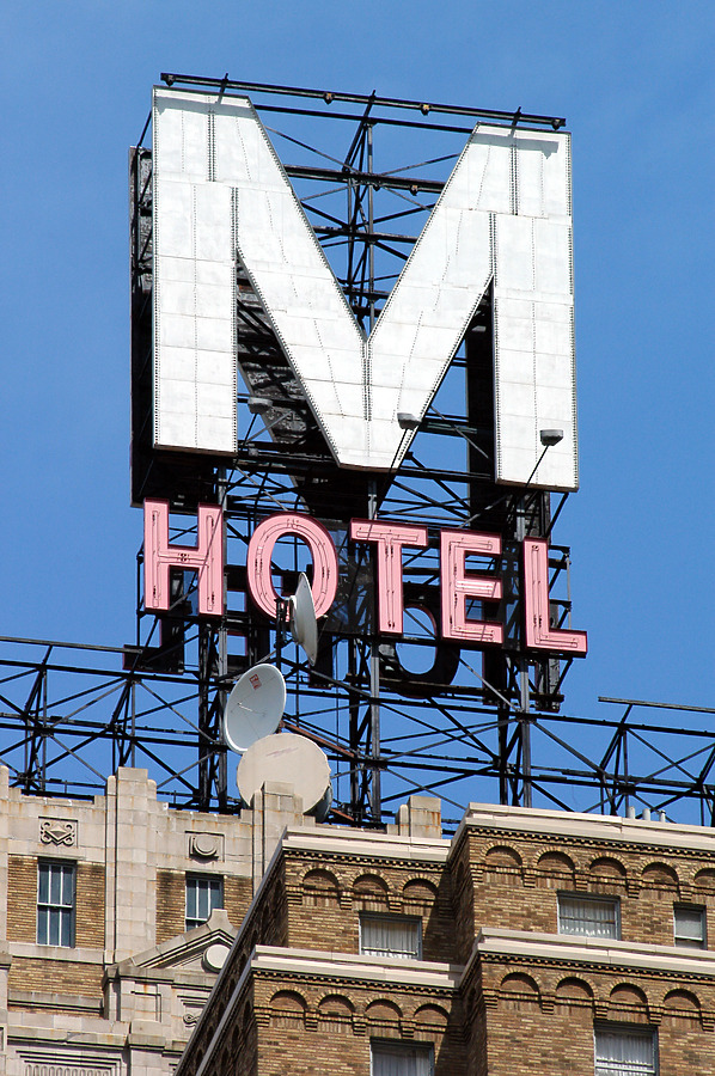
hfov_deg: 4.6
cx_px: 358
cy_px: 538
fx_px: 8958
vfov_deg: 6.9
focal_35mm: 300
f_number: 8
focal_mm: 200
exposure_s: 1/1000
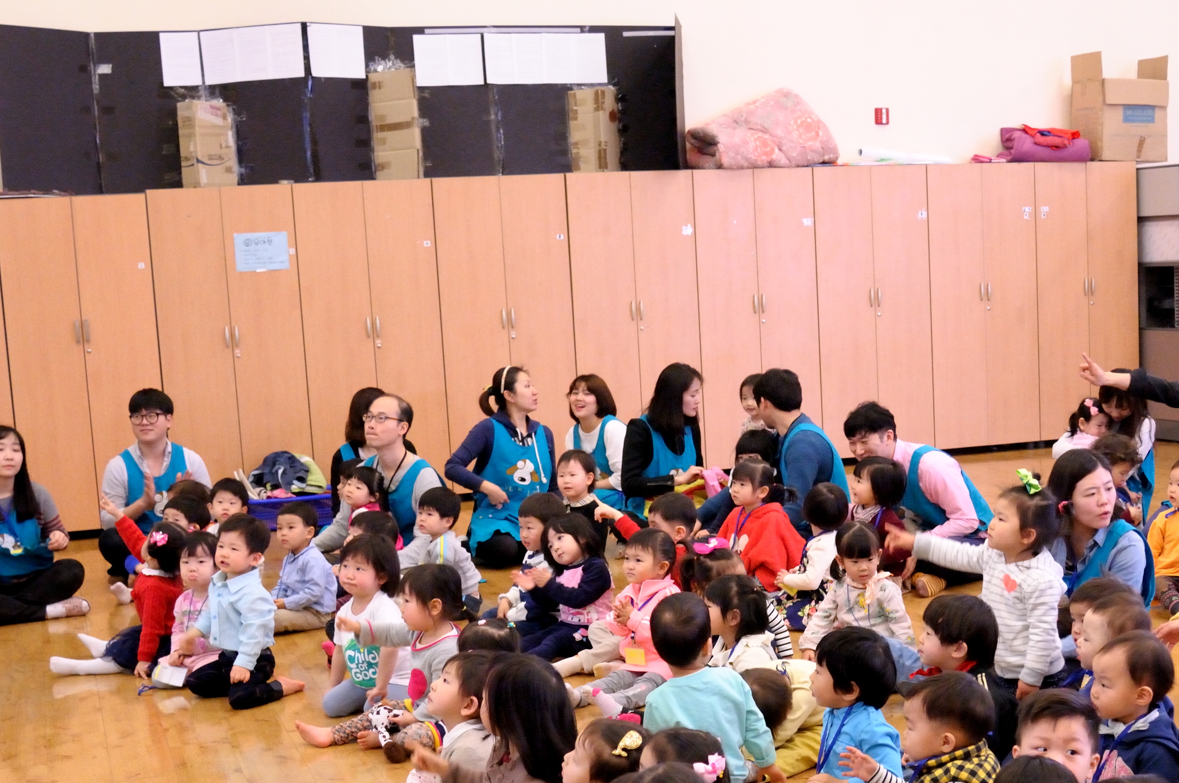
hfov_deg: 38.0
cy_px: 545
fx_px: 1701
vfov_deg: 25.7
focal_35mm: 52
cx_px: 745
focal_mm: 24
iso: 1800
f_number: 4
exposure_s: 1/60
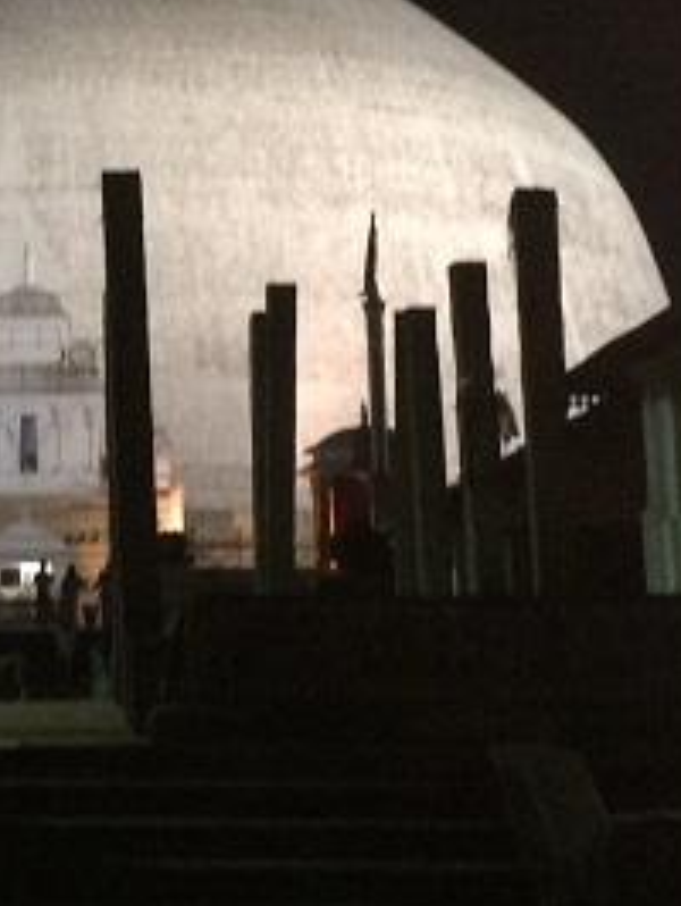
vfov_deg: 25.1
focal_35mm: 77
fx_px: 2017
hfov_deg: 18.8
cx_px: 51
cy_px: 272
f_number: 2.2
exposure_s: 1/15
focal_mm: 4.15
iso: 400
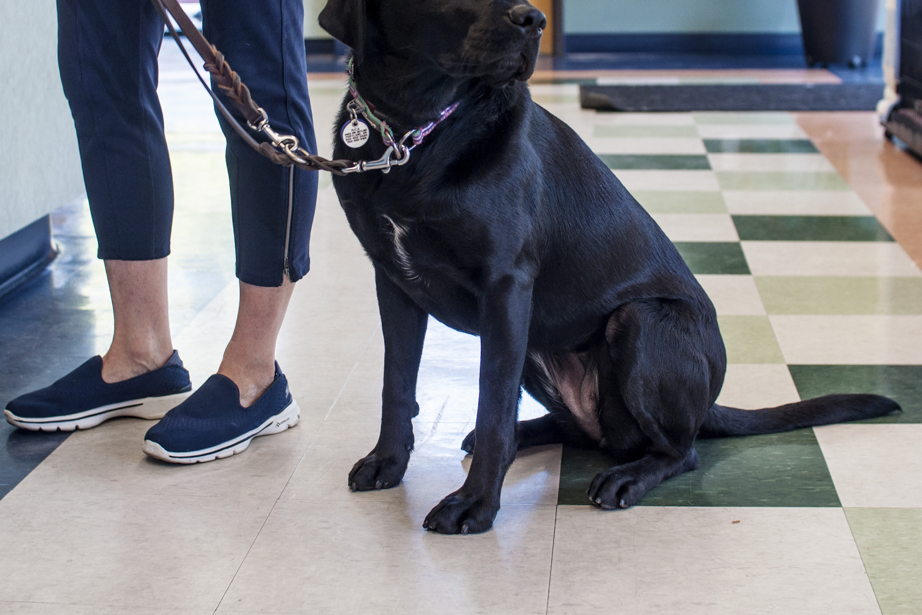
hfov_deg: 31.9
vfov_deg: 21.5
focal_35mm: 63
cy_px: 214
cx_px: 453
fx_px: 1614
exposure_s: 1/80
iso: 200
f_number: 3.5
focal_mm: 30
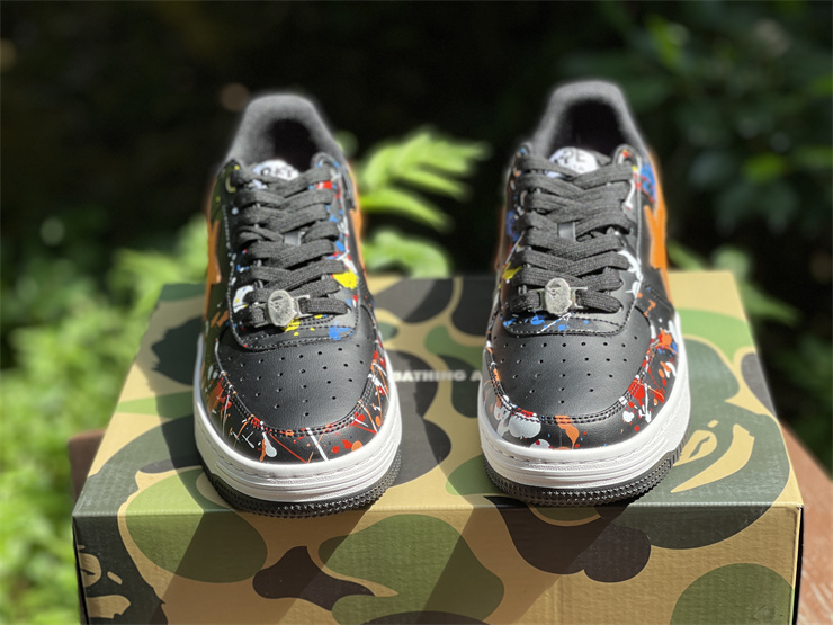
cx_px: 416
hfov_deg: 30.3
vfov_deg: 22.9
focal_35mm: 64
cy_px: 312
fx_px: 1540
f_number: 2.2
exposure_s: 1/419
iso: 32
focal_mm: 7.5
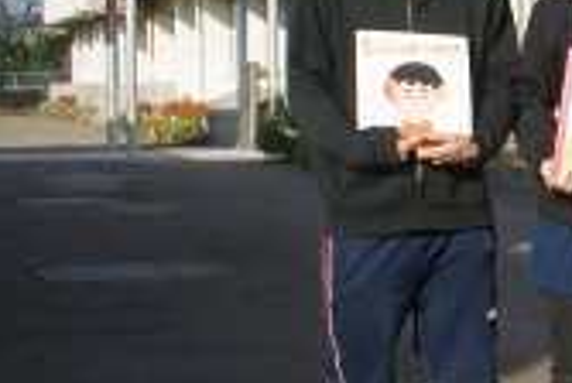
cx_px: 733
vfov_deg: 15.4
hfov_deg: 20.9
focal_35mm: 89
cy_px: 193
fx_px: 1417
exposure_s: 1/160
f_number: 10
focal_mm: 22
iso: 100
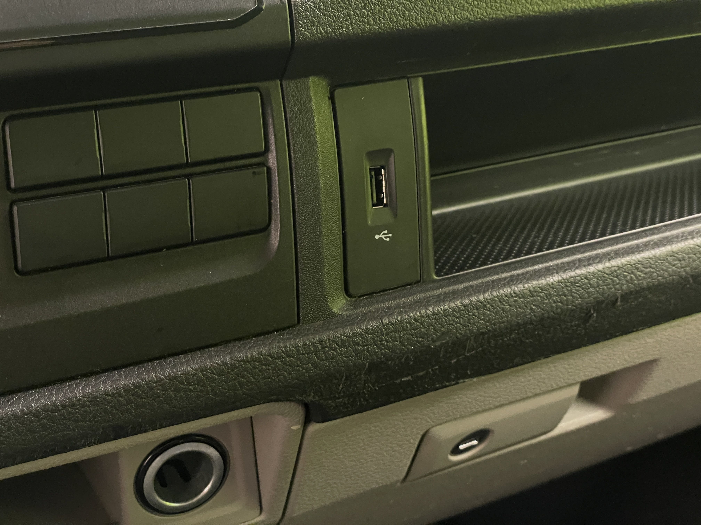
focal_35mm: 52
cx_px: 350
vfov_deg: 28.0
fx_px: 1053
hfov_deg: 36.8
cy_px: 262
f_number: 2
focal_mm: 6
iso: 1000
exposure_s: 1/33
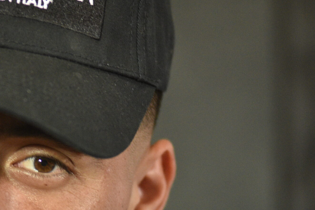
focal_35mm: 450
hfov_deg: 4.6
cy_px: 194
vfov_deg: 3.1
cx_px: 19
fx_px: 3938
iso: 1600
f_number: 2.8
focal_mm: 155
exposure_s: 1/400
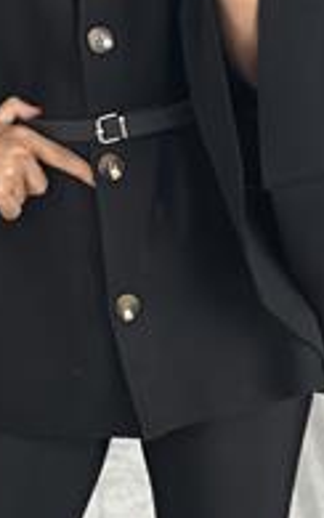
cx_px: 82
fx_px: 1864
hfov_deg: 9.9
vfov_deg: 15.5
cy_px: -11
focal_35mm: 132
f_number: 1.78
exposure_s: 1/40
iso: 640
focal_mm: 6.86
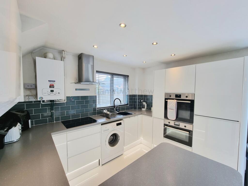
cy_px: 93
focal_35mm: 13
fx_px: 93
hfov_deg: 106.2
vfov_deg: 89.9
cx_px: 124
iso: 80
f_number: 2.2
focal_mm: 2.2
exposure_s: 1/100
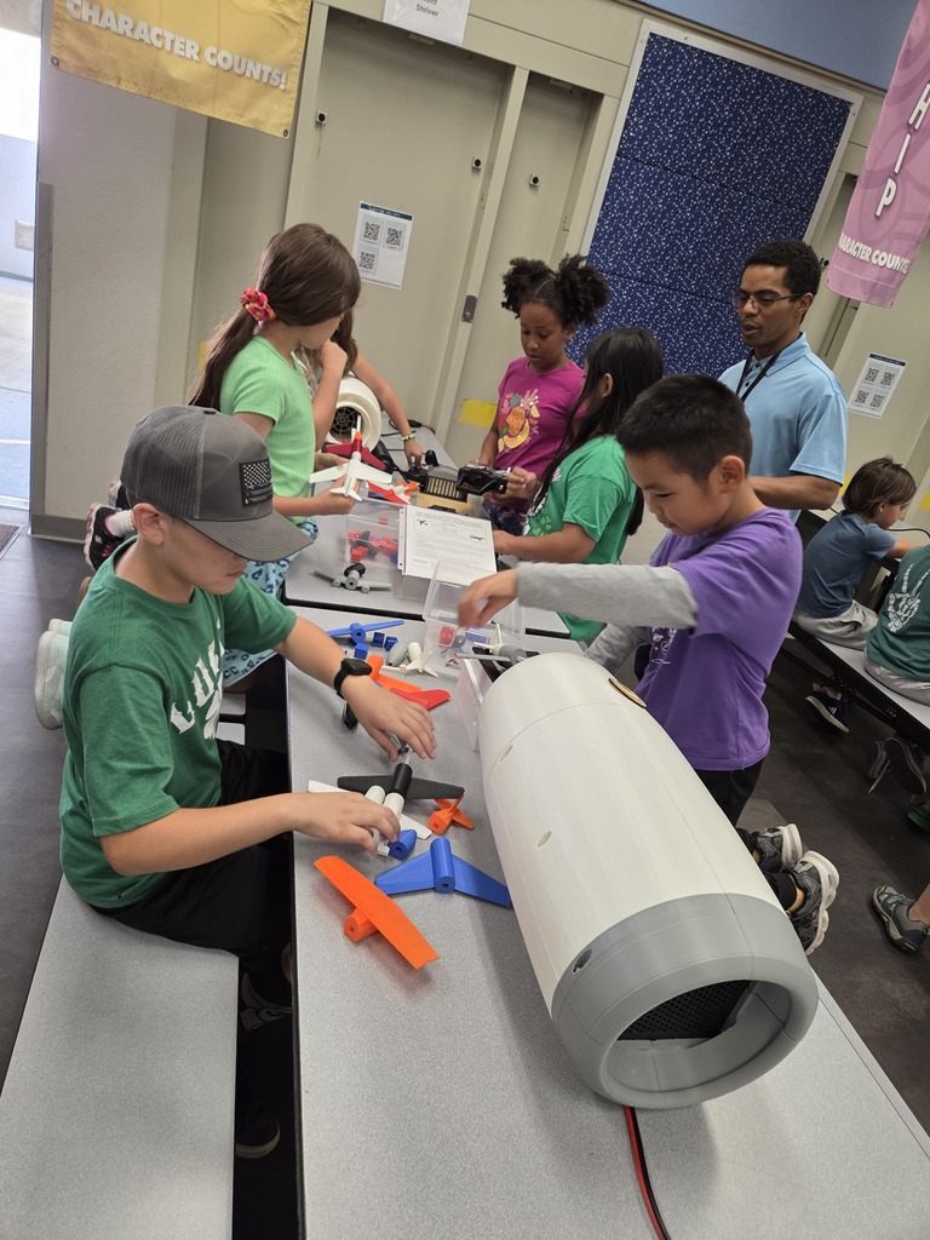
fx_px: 824
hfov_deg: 58.9
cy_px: 620
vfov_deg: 73.9
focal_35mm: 23
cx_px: 465
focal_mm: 5.4
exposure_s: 1/120
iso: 200
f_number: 1.8
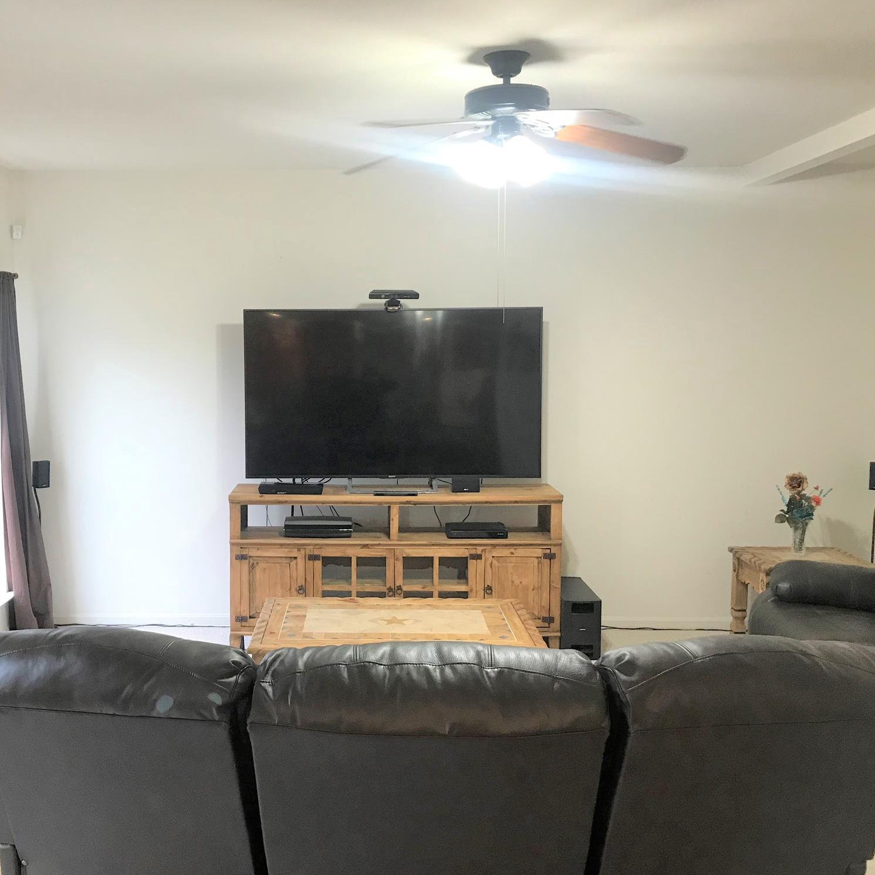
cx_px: 347
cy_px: 445
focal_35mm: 34
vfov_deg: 48.4
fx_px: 972
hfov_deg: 48.1
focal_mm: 3.99
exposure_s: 1/17
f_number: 1.8
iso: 40
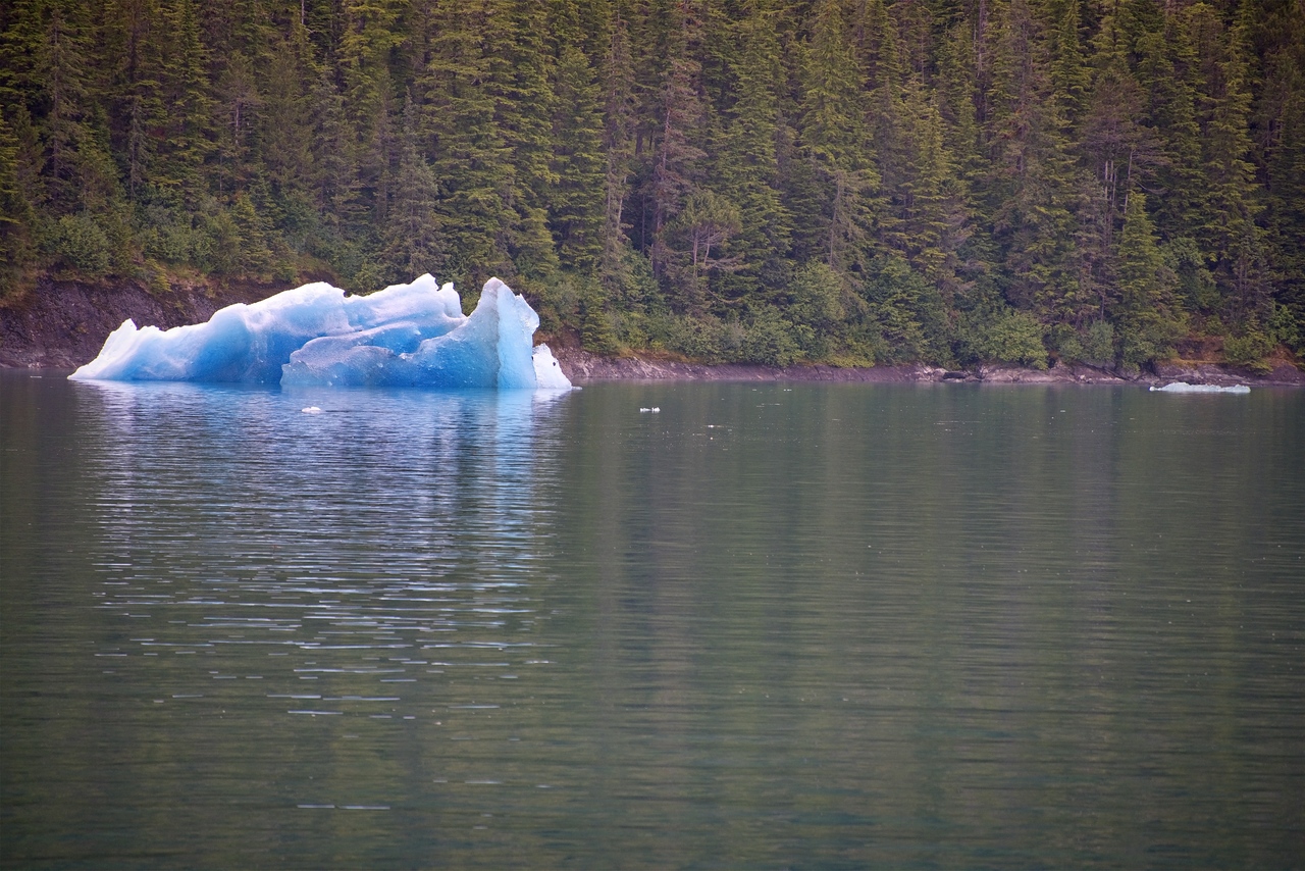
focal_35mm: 300
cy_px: 436
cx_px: 652
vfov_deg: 4.6
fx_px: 10877
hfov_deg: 6.9
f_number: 5.6
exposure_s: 1/640
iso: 720
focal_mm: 300
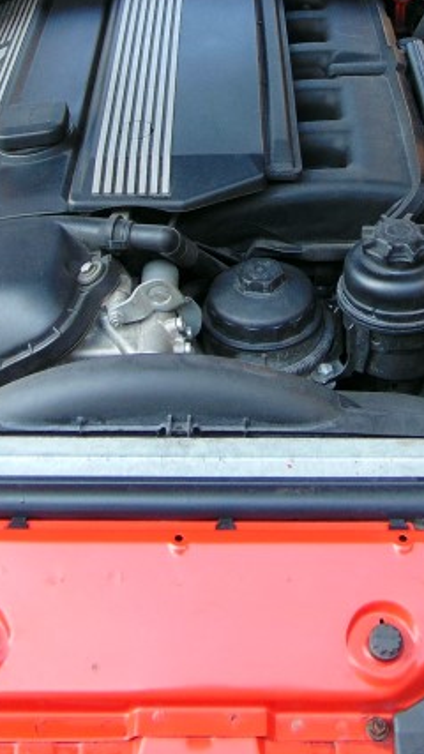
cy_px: 226
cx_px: 242
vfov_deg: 39.9
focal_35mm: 51
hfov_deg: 23.5
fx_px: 1020
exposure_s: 1/50
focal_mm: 4.5
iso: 80
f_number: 3
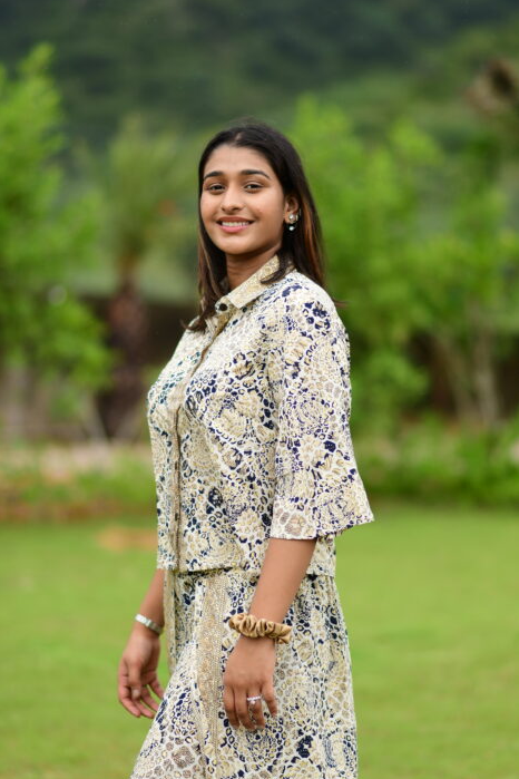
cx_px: 260
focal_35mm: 128
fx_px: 2768
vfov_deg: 16.0
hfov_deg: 10.7
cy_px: 391
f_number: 1.8
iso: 160
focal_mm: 85
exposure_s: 1/2000
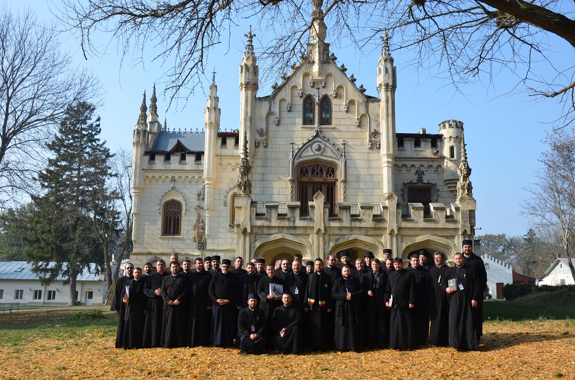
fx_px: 502
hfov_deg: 59.6
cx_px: 288
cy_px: 190
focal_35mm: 32
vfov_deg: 41.5
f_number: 8
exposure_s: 1/250
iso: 160
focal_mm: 21
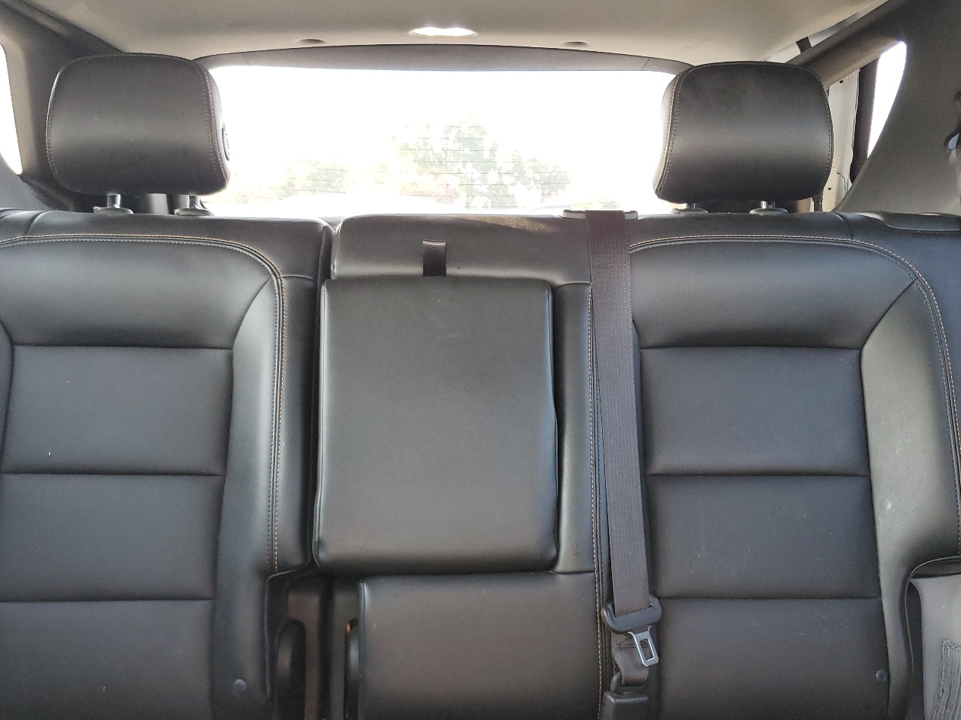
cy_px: 386
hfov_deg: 55.3
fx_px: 916
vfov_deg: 42.9
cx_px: 454
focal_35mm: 33
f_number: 1.5
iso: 135
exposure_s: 1/60.2
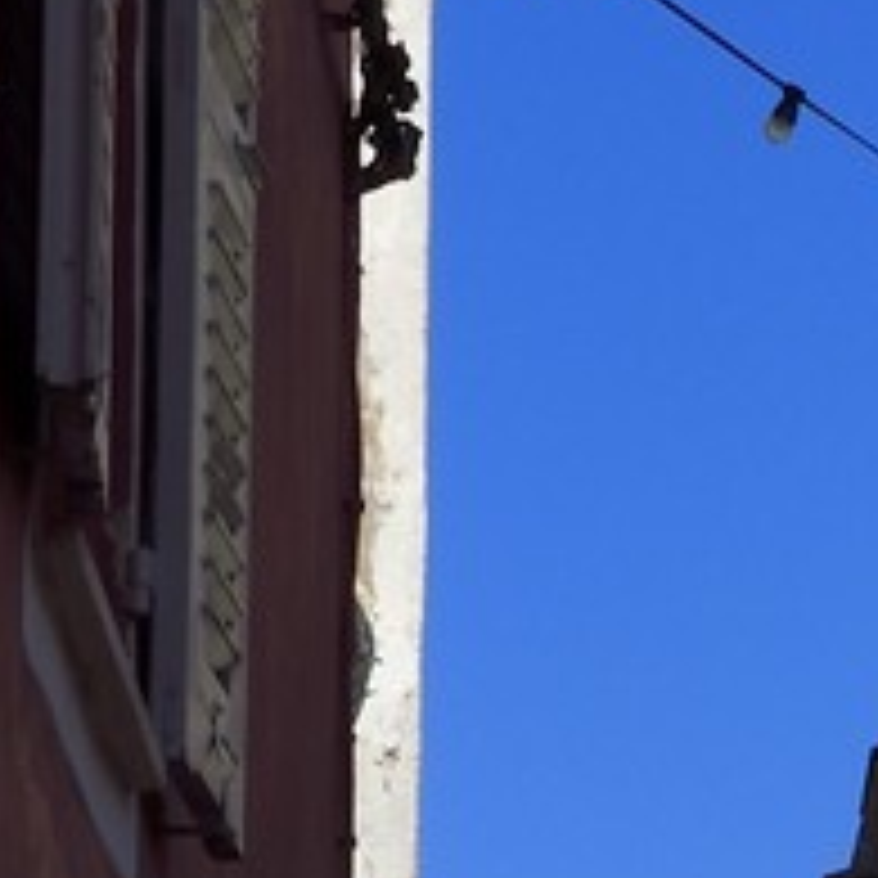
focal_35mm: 314
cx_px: 2380
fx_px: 9011
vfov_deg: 5.5
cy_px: 1594
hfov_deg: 5.3
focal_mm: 45
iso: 200
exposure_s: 1/200
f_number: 20
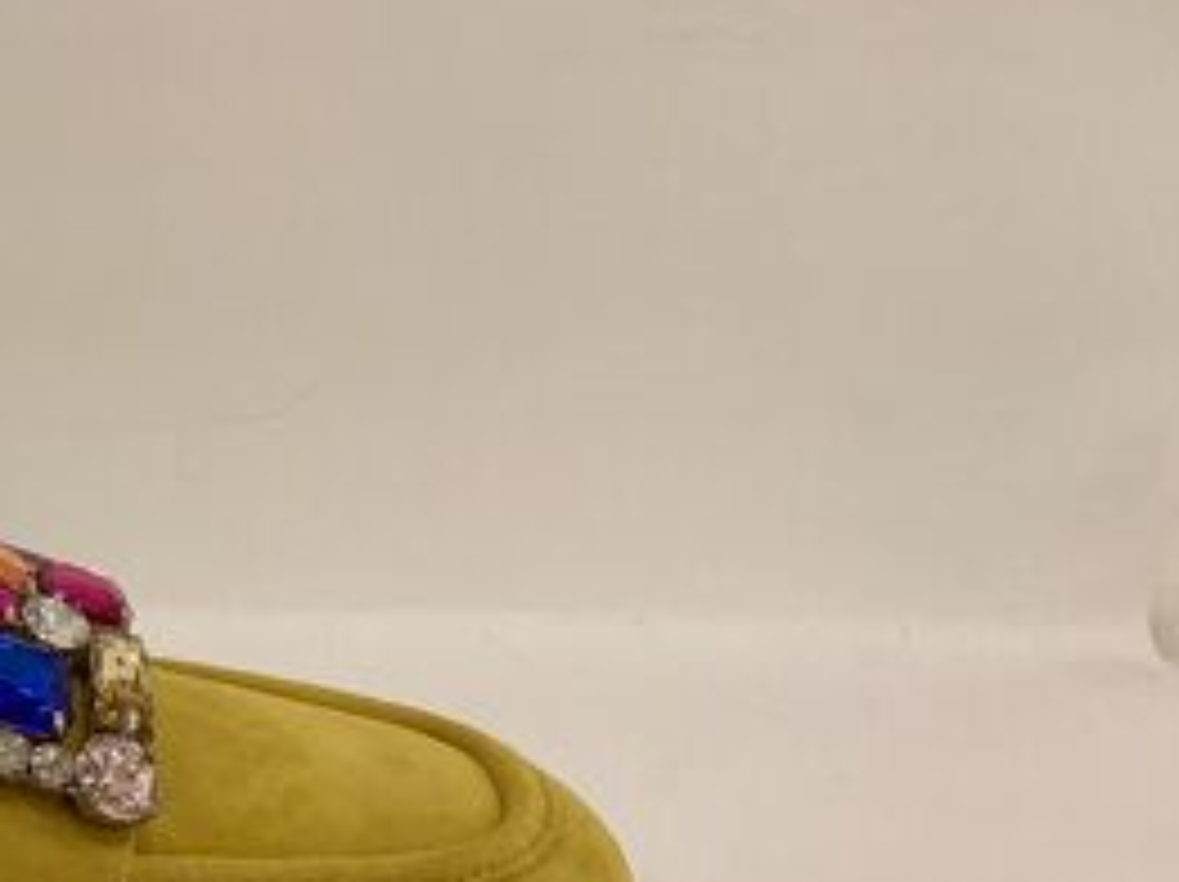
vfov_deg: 20.4
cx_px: -166
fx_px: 2416
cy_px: 738
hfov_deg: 25.2
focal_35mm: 71
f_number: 2.4
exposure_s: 1/100
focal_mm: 3.3
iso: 40
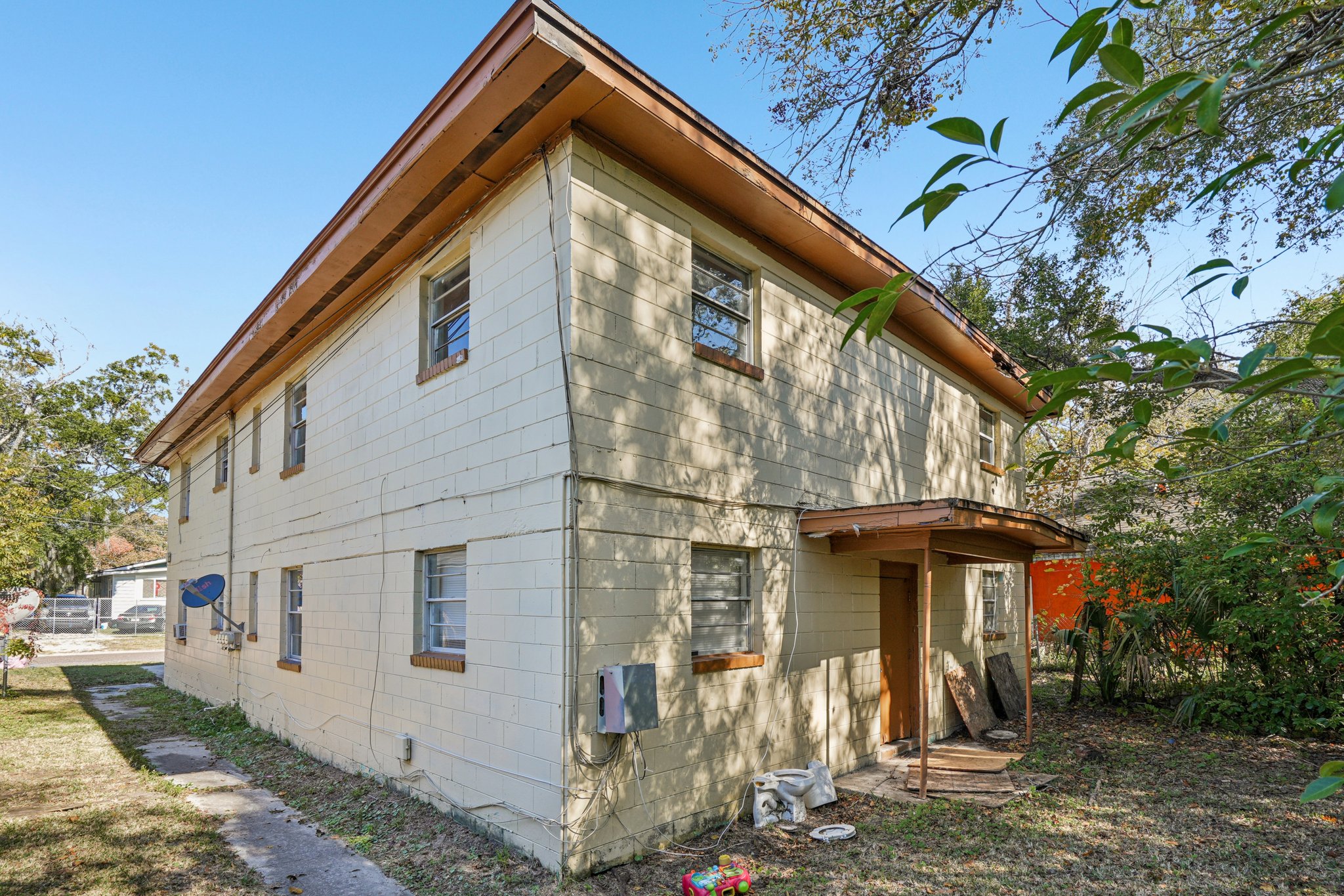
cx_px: 672
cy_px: 448
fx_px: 597
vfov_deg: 73.7
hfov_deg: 96.7
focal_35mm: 16
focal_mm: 16
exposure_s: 1/60
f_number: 8
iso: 100
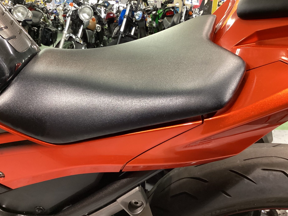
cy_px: 109
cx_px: 140
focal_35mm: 32
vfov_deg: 44.2
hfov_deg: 56.8
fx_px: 266
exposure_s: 1/40
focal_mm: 3.3
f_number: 2.4
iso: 400
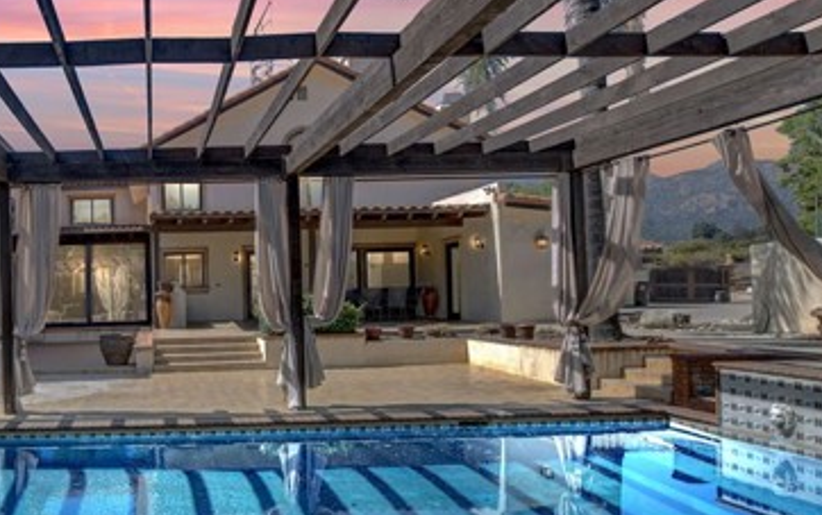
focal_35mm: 27
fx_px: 605
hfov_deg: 62.0
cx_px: 152
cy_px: 289
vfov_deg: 46.0
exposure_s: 1/400
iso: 640
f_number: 10
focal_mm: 10
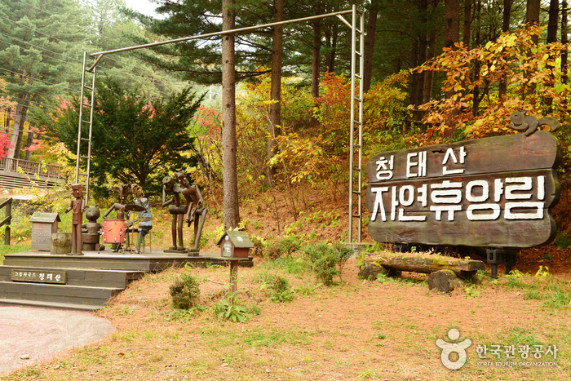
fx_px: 508
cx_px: 286
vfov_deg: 41.1
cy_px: 190
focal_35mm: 32
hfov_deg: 58.7
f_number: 7.1
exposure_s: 1/80
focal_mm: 32
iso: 250
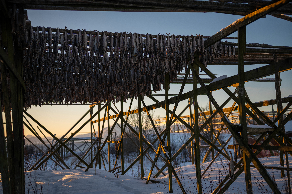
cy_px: 97
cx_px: 146
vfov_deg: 27.0
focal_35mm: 50
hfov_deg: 39.6
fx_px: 406
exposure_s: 1/2000
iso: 100
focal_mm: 50
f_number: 2.2
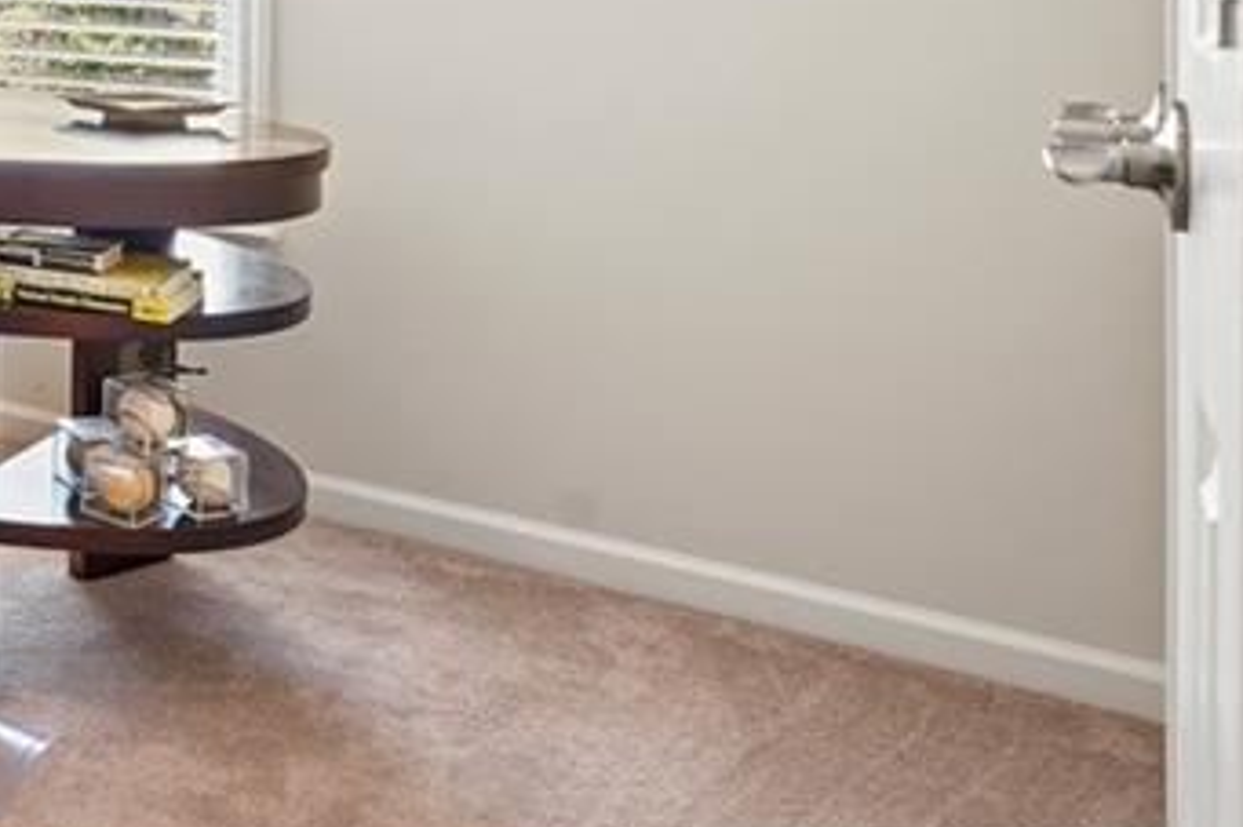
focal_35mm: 48
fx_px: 1656
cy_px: -97
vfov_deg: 25.8
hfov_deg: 31.0
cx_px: -416
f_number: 8
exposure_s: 1/2.5
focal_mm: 16
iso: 400
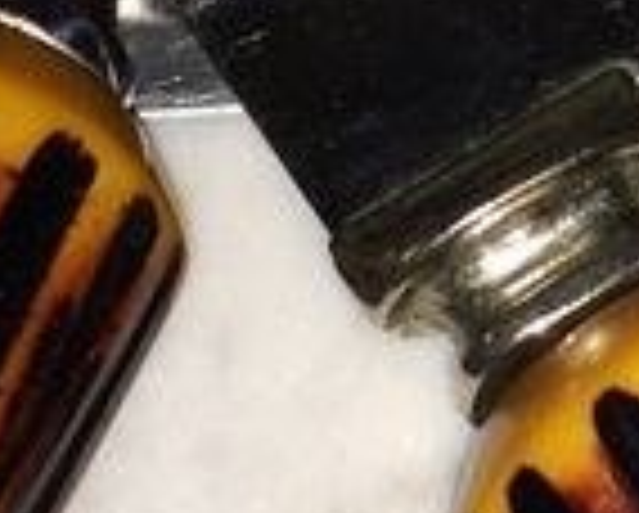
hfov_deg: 10.0
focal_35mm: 185
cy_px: -169
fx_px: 3504
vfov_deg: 8.3
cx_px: 1040
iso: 32
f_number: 2.2
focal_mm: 4.12
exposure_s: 1/111
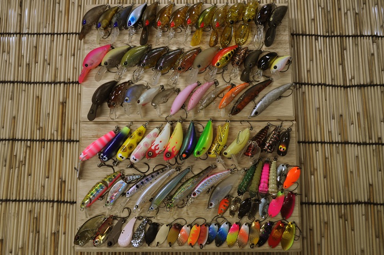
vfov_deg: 36.8
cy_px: 128
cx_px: 192
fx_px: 384
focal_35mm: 36
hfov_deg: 53.2
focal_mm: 24
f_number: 4
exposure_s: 1/60
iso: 450
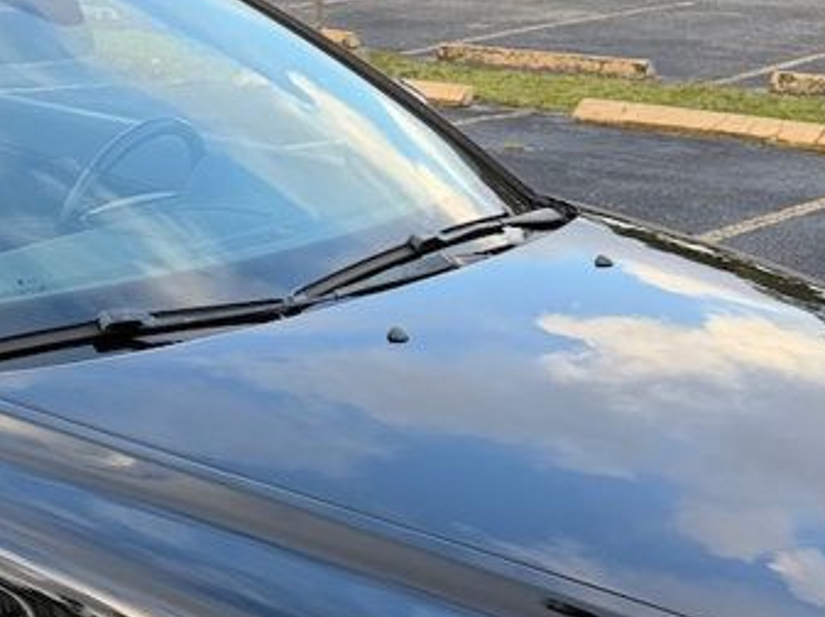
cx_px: 113
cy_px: 548
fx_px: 1738
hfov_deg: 26.0
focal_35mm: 73
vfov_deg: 19.8
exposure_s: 1/290
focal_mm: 6.76
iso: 80
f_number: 1.78
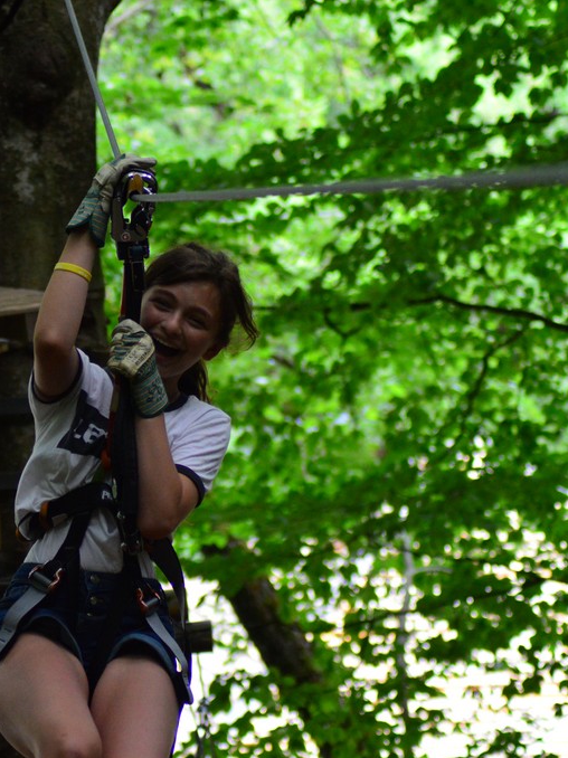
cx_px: 141
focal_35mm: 196
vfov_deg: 10.1
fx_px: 4291
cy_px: 380
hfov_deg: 7.6
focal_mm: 90
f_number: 4
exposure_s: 1/500
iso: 1600
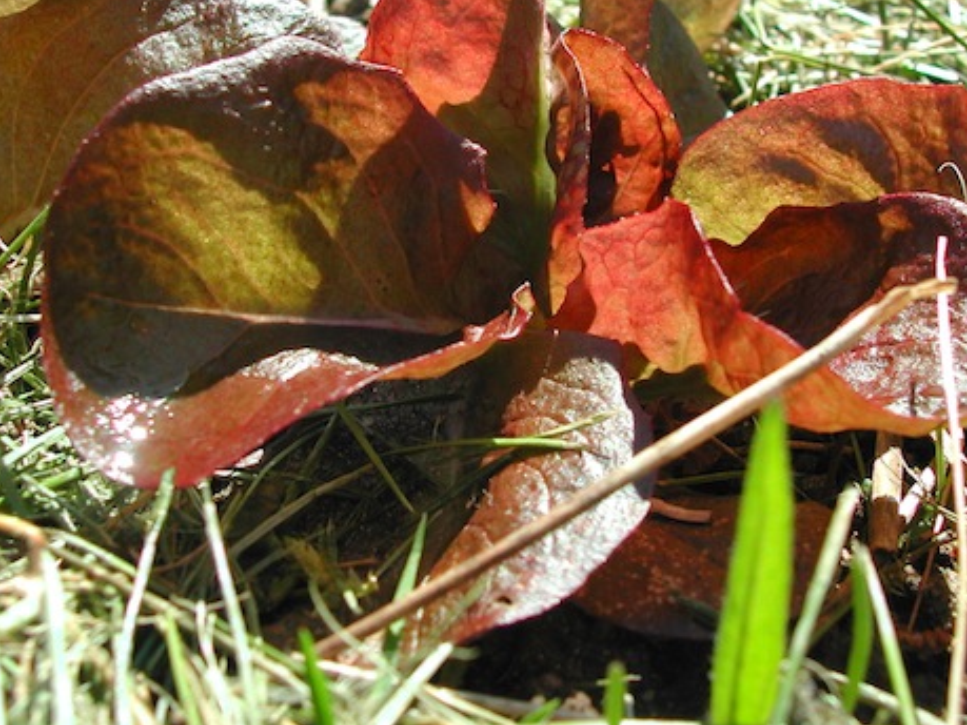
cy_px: 244
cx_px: 493
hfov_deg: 36.2
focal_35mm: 53
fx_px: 1480
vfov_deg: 27.4
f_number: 7.6
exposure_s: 1/124
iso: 100
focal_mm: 8
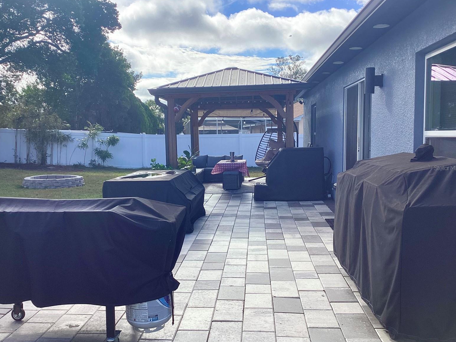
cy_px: 168
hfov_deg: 56.8
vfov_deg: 44.1
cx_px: 227
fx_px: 421
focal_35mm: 32
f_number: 2.4
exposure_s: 1/1101
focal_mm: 3.3
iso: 25
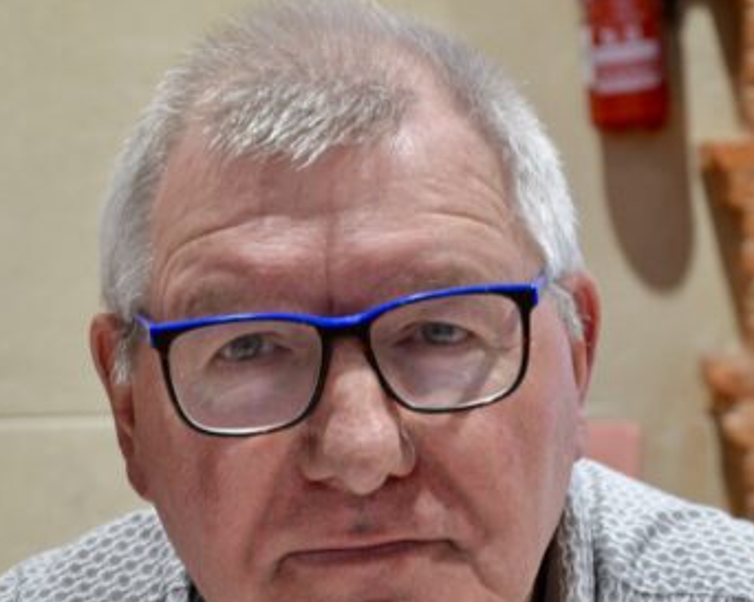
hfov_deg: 19.6
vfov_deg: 15.6
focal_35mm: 98
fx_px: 2185
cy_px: 439
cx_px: 375
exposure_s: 1/15
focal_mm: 34
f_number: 4.2
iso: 400
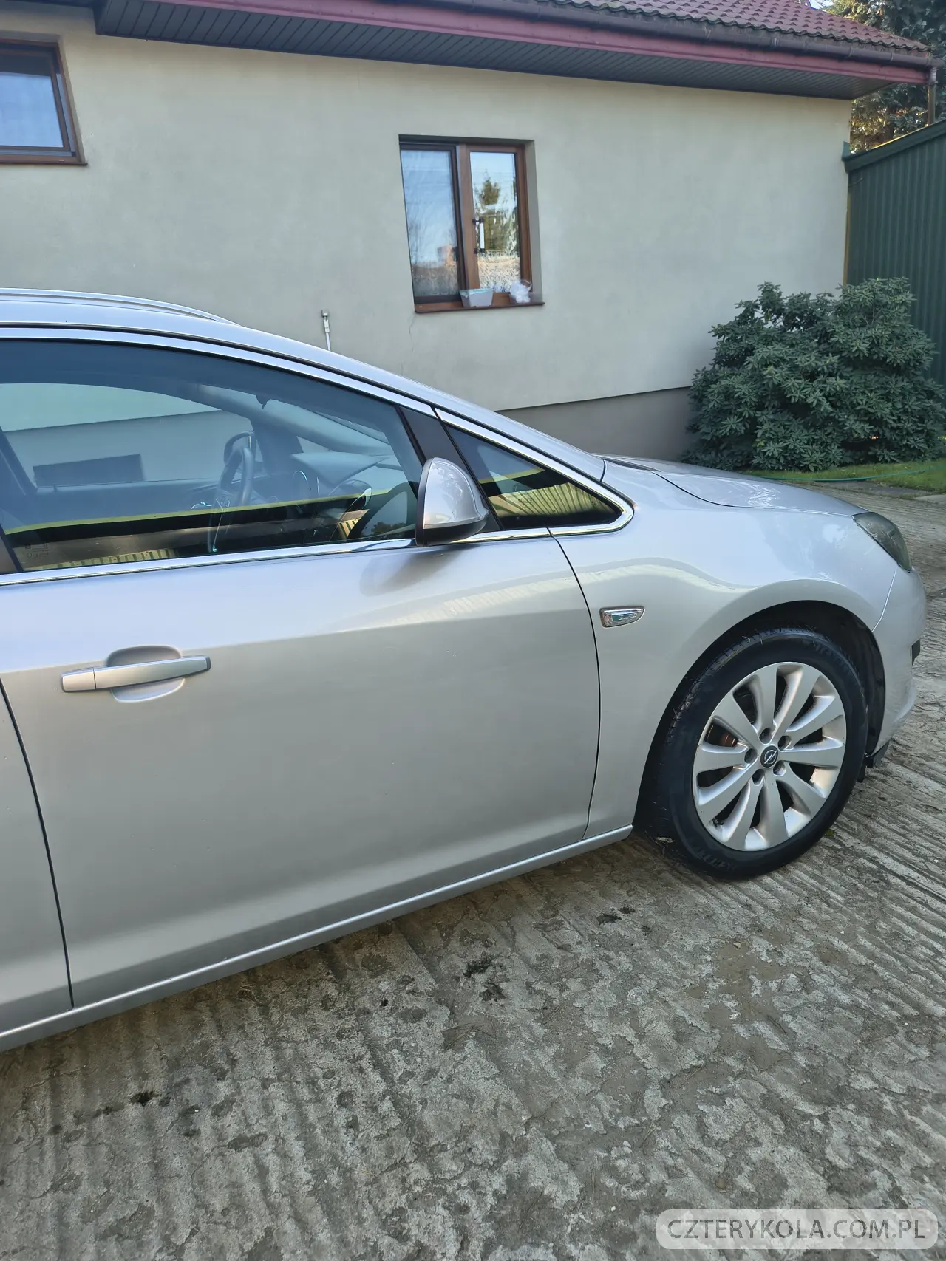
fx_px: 875
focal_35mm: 24
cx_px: 473
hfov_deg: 56.8
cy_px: 630
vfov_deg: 71.6
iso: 100
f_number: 1.8
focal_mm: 5.56
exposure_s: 1/167
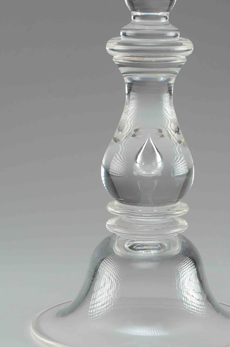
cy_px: 107
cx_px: 150
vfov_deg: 15.1
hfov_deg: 10.0
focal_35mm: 136
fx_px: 1309
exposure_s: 1/80
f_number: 14
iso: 100
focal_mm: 52
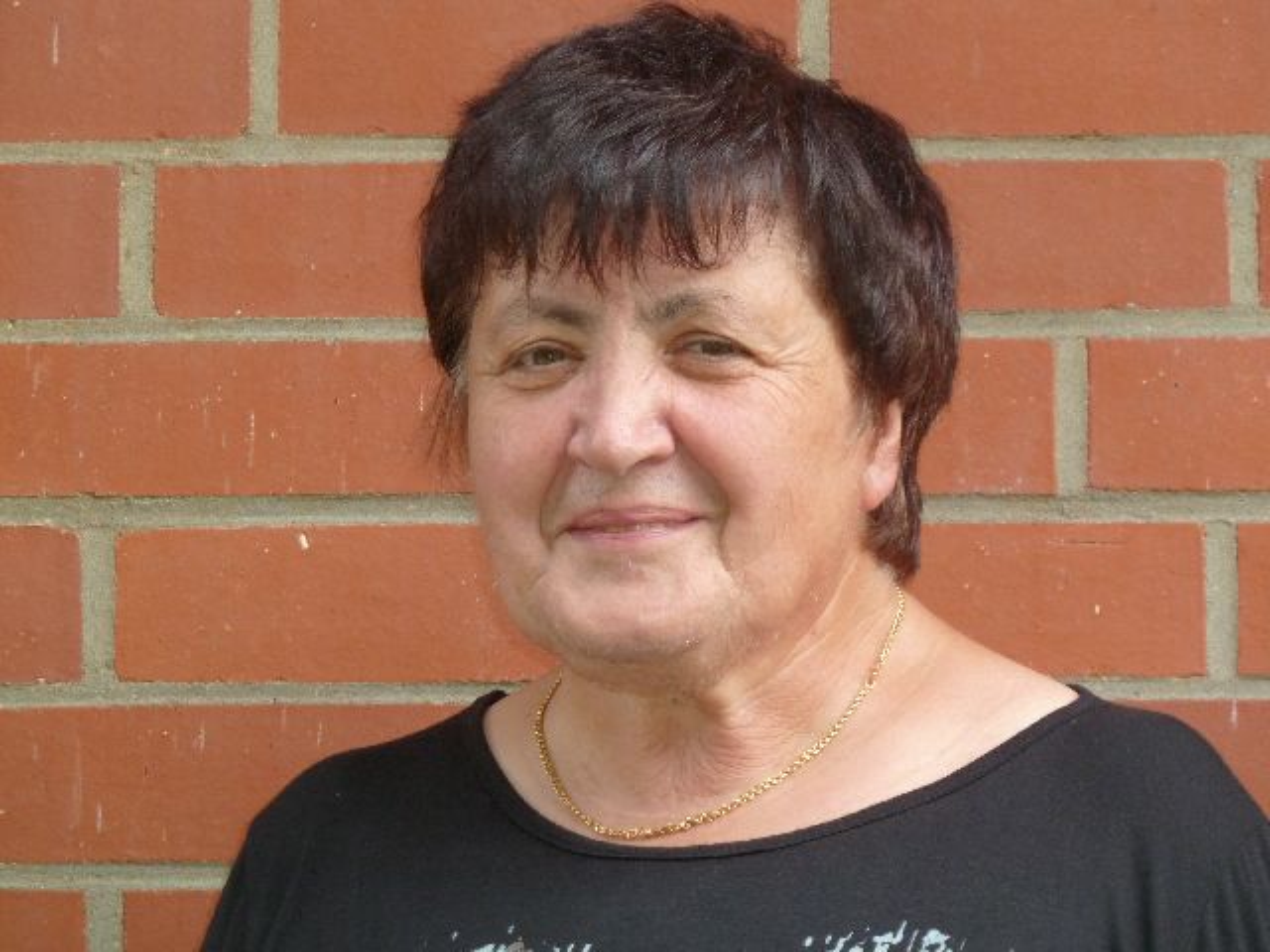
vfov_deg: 8.8
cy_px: 476
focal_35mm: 169
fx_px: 6200
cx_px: 635
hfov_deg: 11.7
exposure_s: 1/50
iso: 200
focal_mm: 27.8
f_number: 4.5
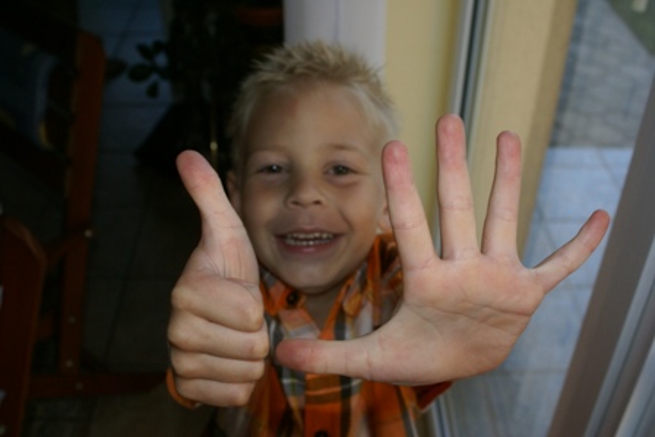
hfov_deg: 46.4
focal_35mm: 42
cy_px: 218
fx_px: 764
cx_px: 328
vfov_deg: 31.9
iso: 400
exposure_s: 1/60
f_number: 7.1
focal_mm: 28
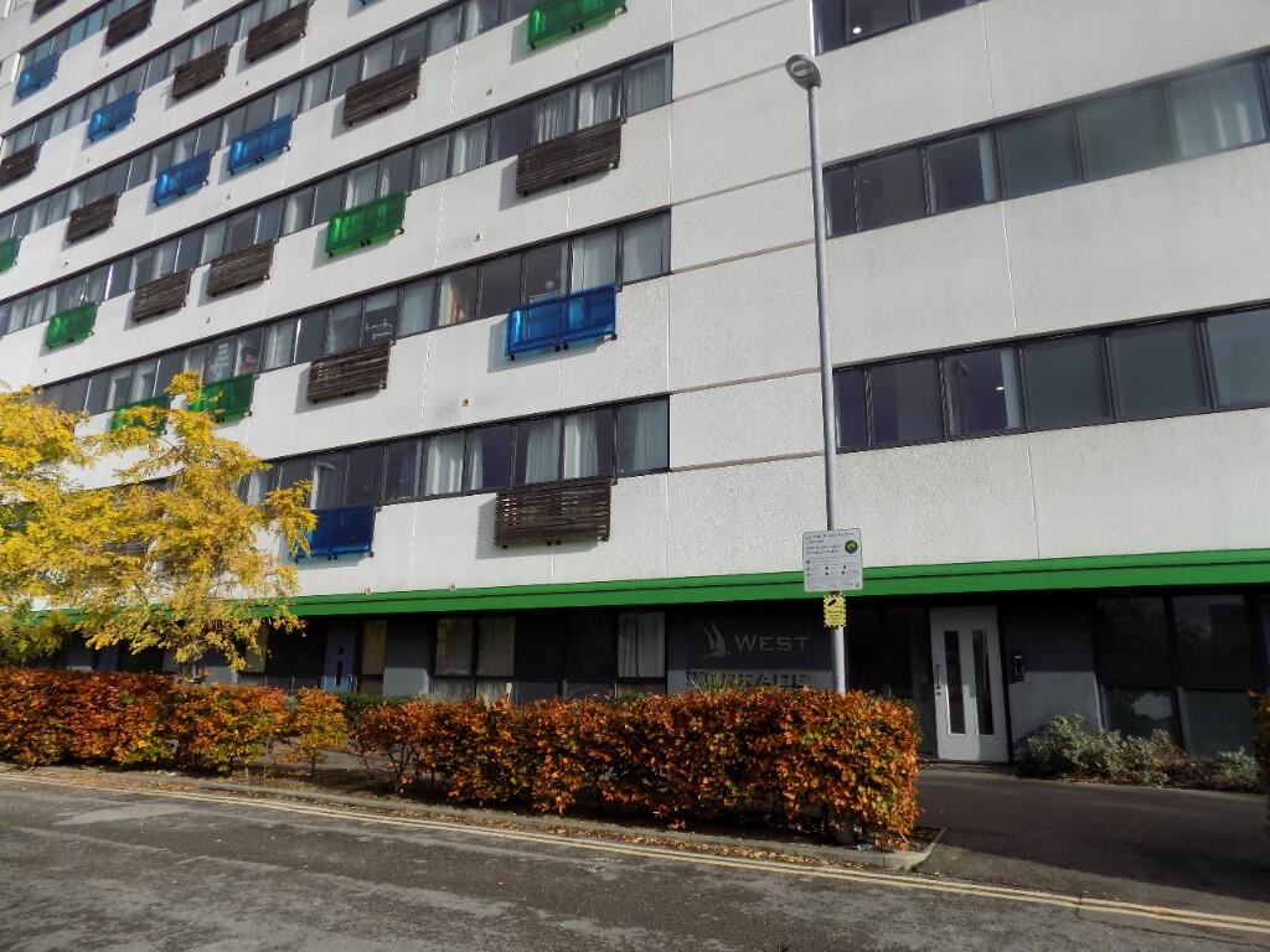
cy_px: 476
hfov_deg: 73.9
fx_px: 844
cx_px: 635
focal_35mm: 23
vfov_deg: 58.9
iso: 80
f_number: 9.9
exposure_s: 1/160
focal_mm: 4
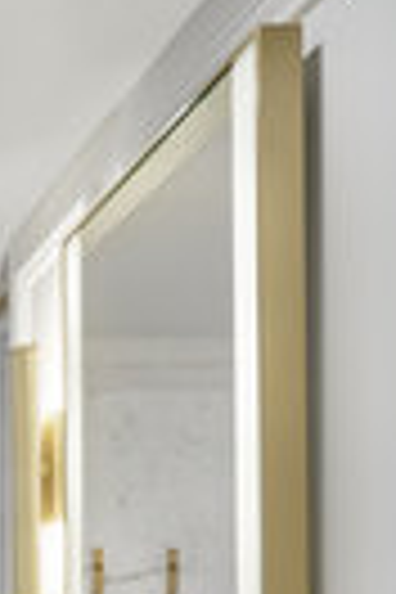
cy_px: 693
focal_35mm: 58
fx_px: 957
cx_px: -472
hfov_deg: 15.9
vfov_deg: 30.0
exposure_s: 1
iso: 100
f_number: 16
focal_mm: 16
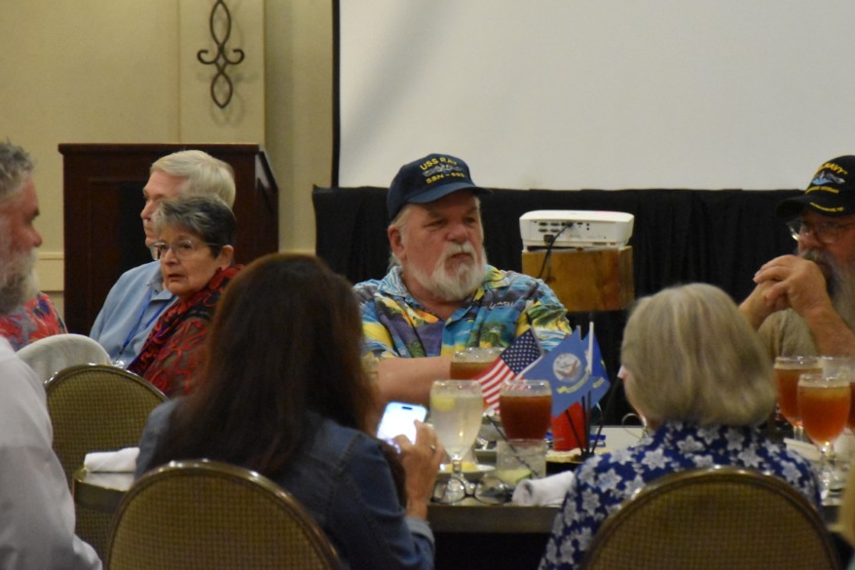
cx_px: 493
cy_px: 211
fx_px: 4907
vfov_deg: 6.6
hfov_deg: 10.0
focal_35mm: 207
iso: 9000
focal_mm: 105
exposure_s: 1/125
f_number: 5.6
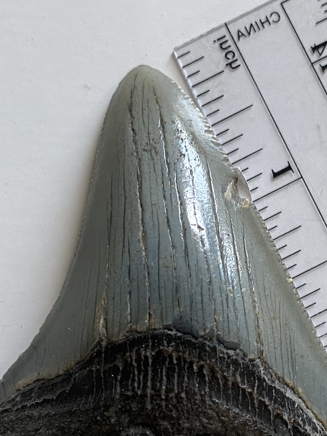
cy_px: 319
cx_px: 245
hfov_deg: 22.7
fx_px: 806
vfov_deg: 29.8
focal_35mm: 64
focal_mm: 4.25
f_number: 1.8
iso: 125
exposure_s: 1/78
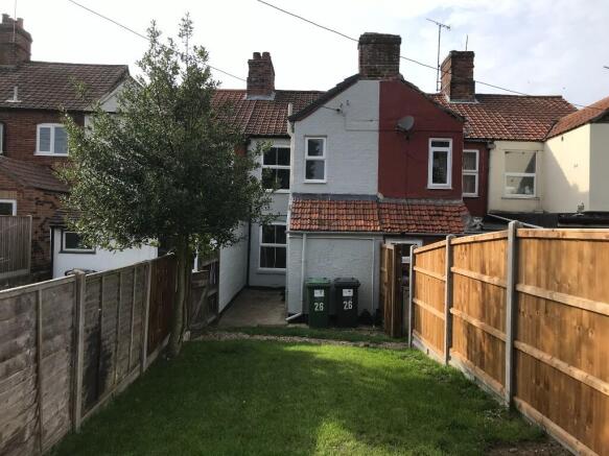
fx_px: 493
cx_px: 304
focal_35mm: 28
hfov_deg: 63.5
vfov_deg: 49.7
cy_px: 228
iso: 20
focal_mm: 3.99
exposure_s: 1/1350
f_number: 1.8
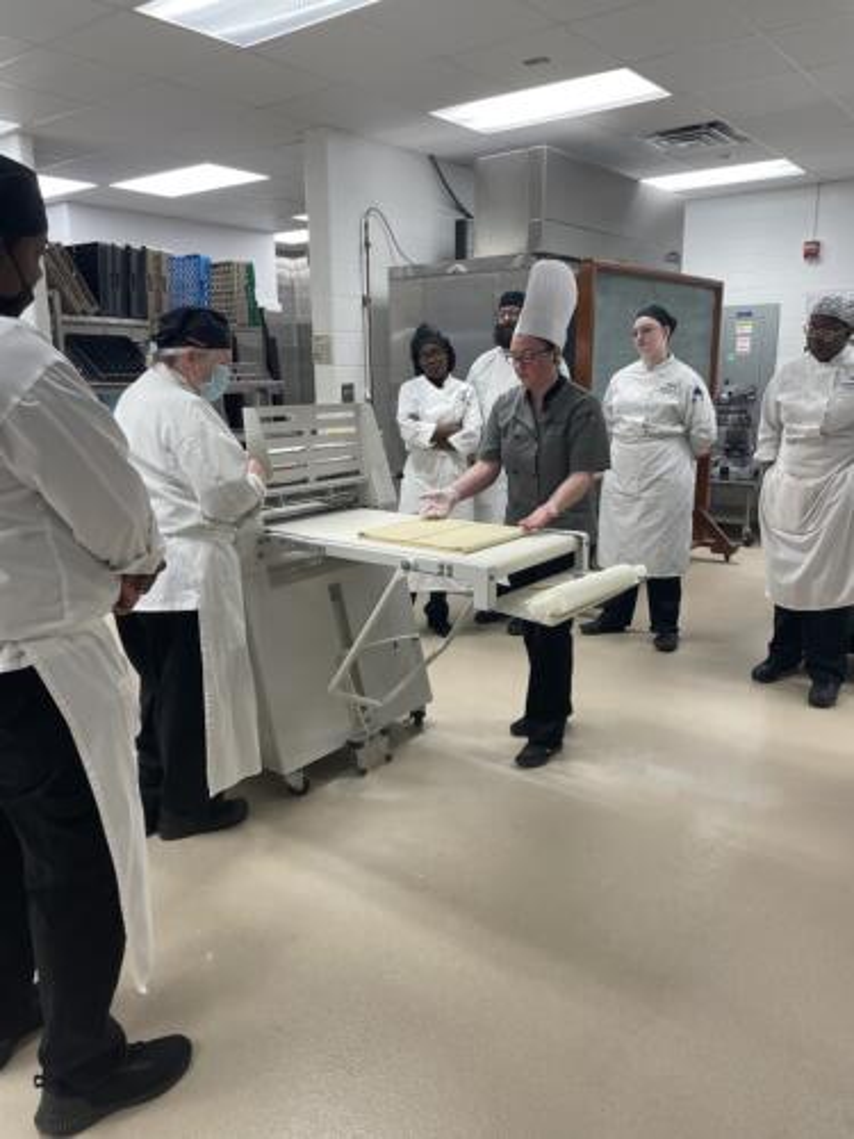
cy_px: 570
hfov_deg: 53.1
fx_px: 855
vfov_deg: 67.3
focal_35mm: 26
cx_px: 427
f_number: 1.6
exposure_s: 1/120
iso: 100
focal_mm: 4.2
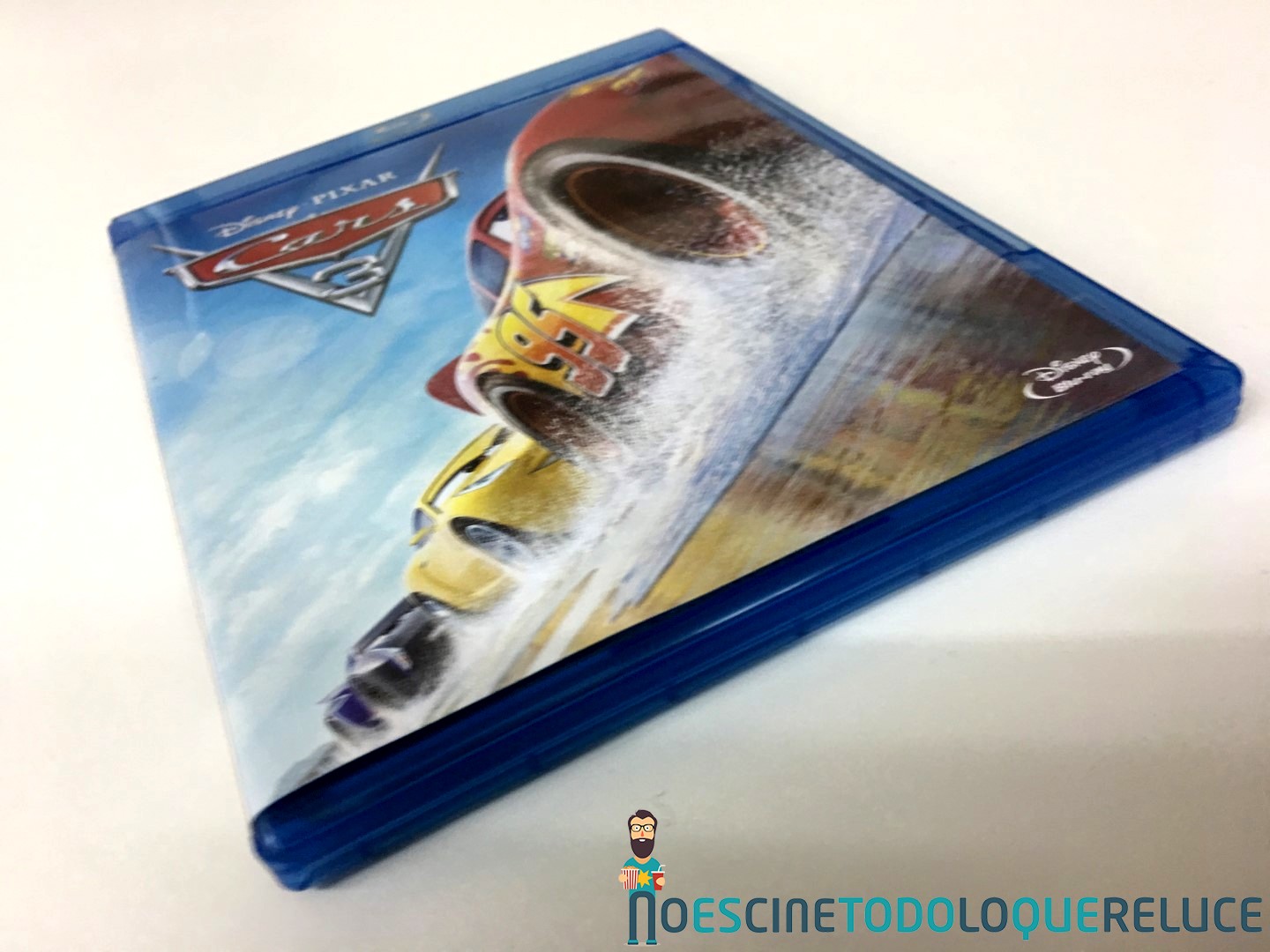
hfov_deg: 61.7
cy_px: 476
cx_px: 635
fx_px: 1064
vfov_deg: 48.2
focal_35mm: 29
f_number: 2.2
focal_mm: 4.15
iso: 50
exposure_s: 1/17
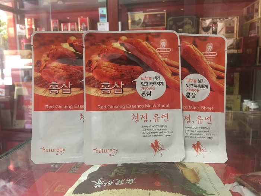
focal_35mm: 29
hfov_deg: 61.7
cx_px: 130
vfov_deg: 48.2
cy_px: 98
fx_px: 219
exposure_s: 1/17
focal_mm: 4.15
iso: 80
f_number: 2.2
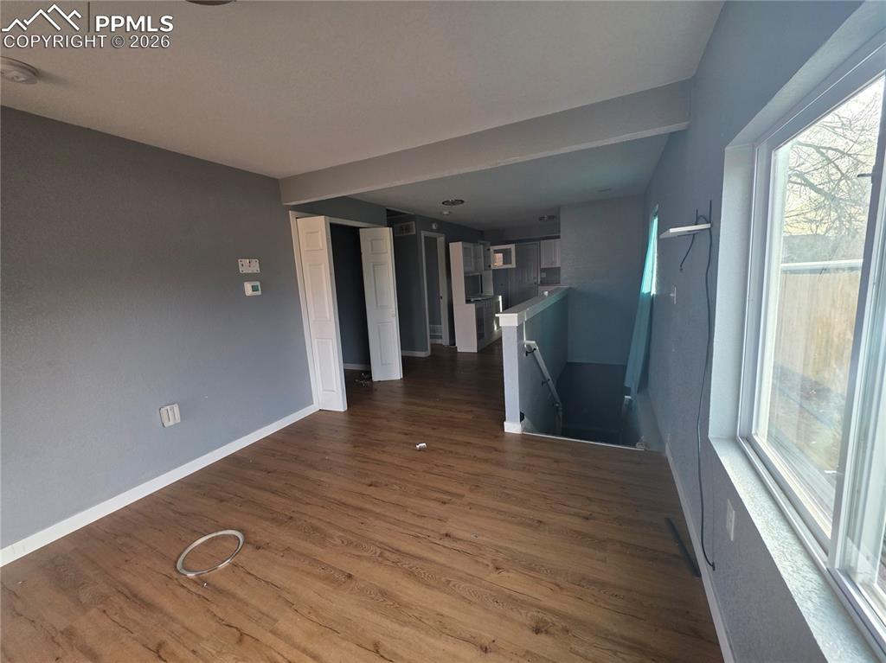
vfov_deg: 89.9
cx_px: 443
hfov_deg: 106.2
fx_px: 333
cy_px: 332
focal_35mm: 13
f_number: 1.9
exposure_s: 1/120
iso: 64
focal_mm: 2.2
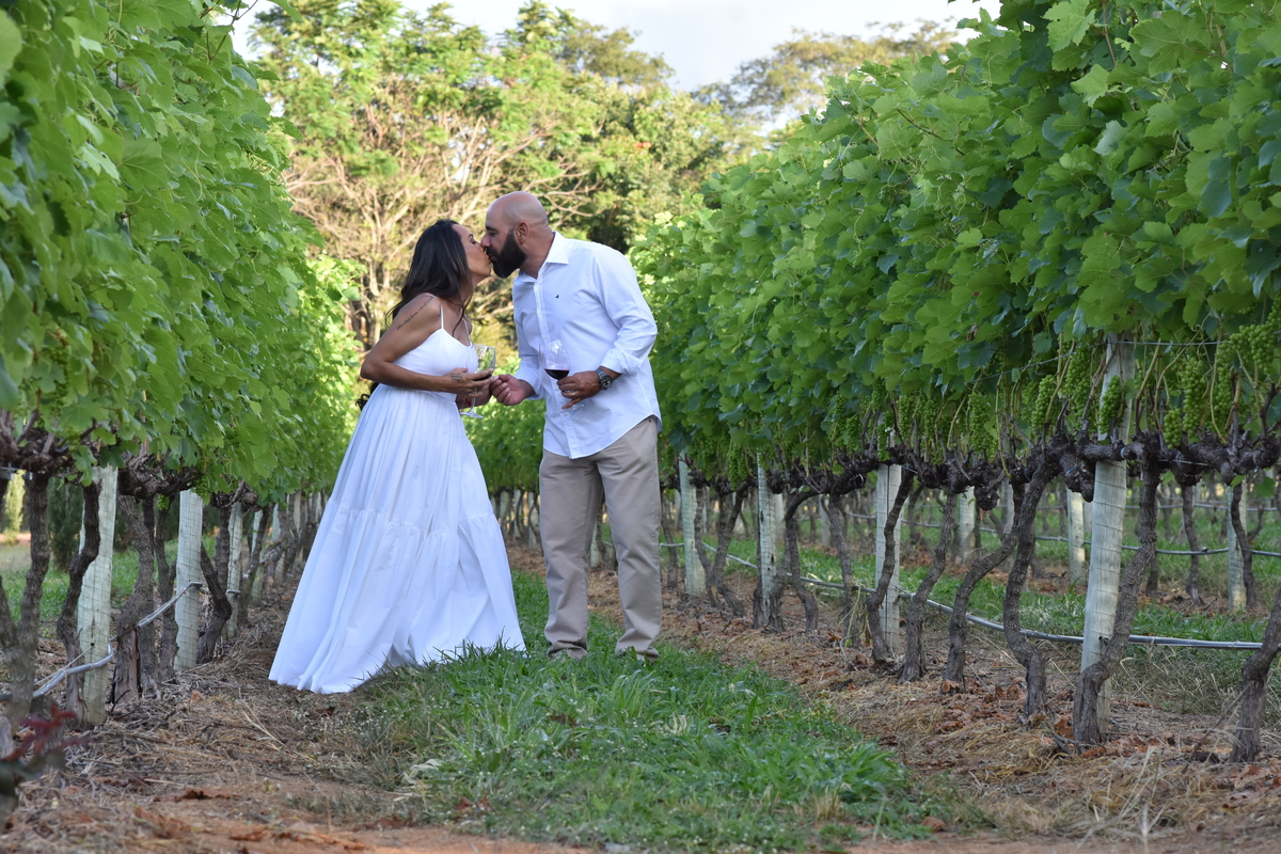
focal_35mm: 128
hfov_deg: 16.1
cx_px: 640
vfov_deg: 10.8
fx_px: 4537
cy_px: 427
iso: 640
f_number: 7.1
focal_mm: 85
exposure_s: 1/250
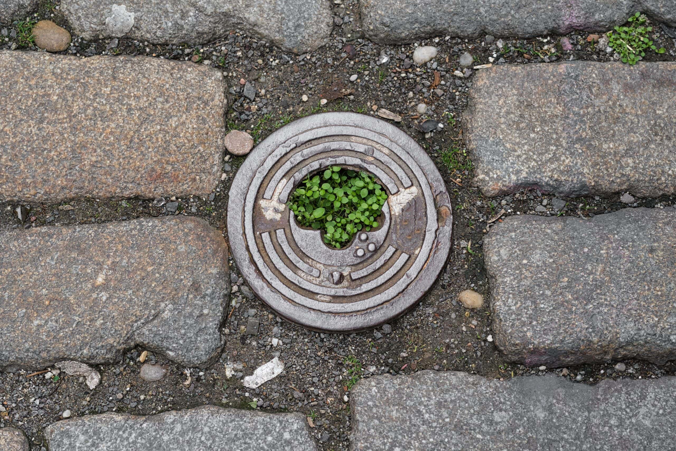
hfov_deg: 23.9
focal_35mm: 85
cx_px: 338
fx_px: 1596
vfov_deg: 16.1
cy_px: 226
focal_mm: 85
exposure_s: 1/100
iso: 500
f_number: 5.6
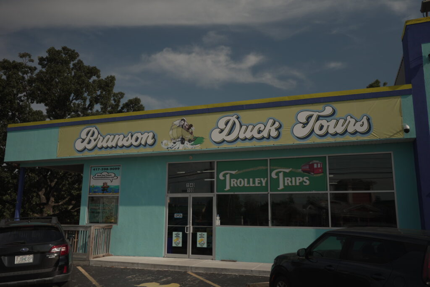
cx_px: 215
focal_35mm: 31
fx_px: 375
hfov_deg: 59.6
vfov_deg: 41.9
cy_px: 144
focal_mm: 31.4
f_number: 7.1
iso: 125
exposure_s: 1/80
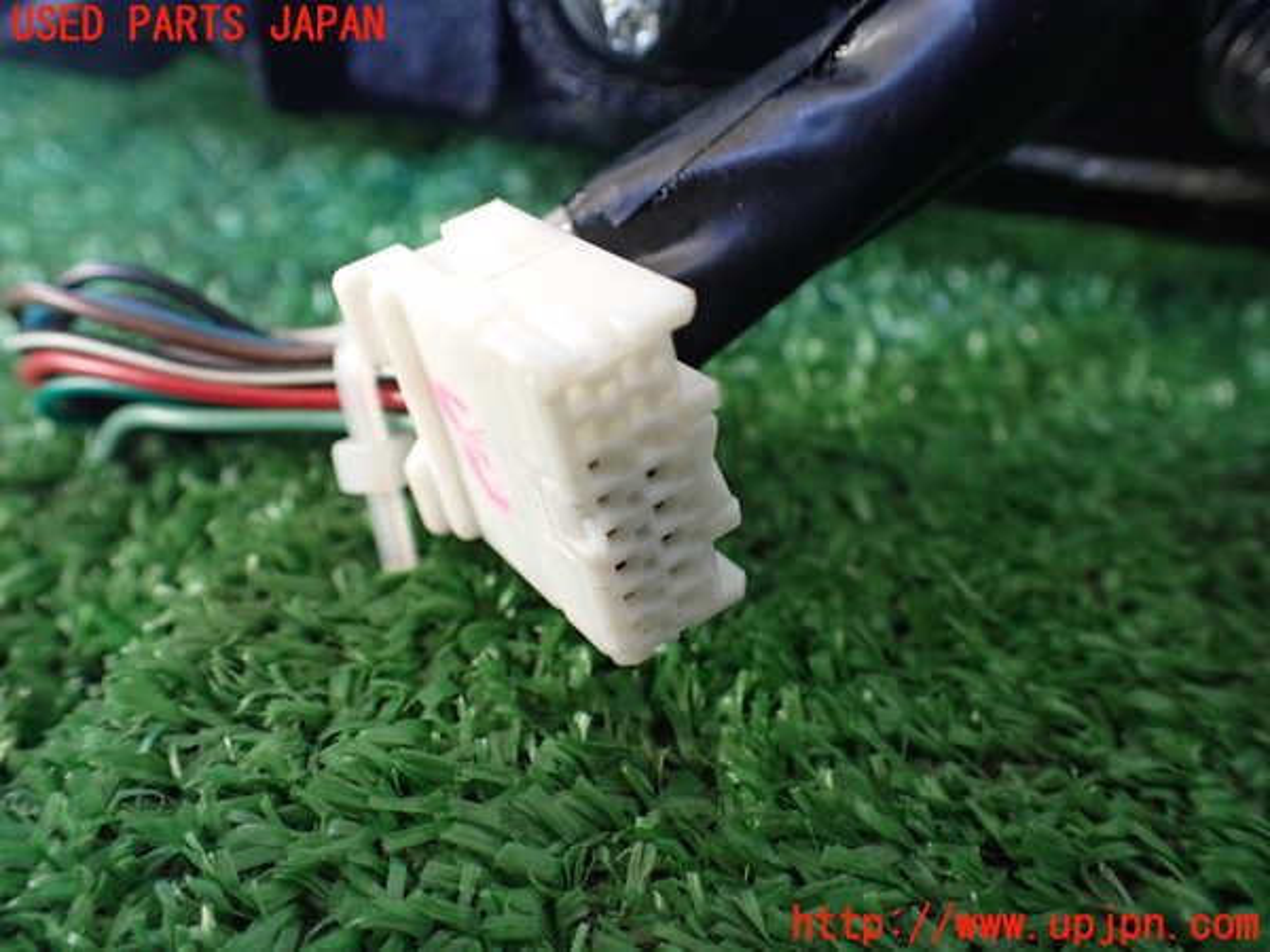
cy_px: 476
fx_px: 1101
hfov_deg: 60.0
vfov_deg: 46.8
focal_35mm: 30
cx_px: 635
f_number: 2.3
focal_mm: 5.4
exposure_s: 1/125
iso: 640
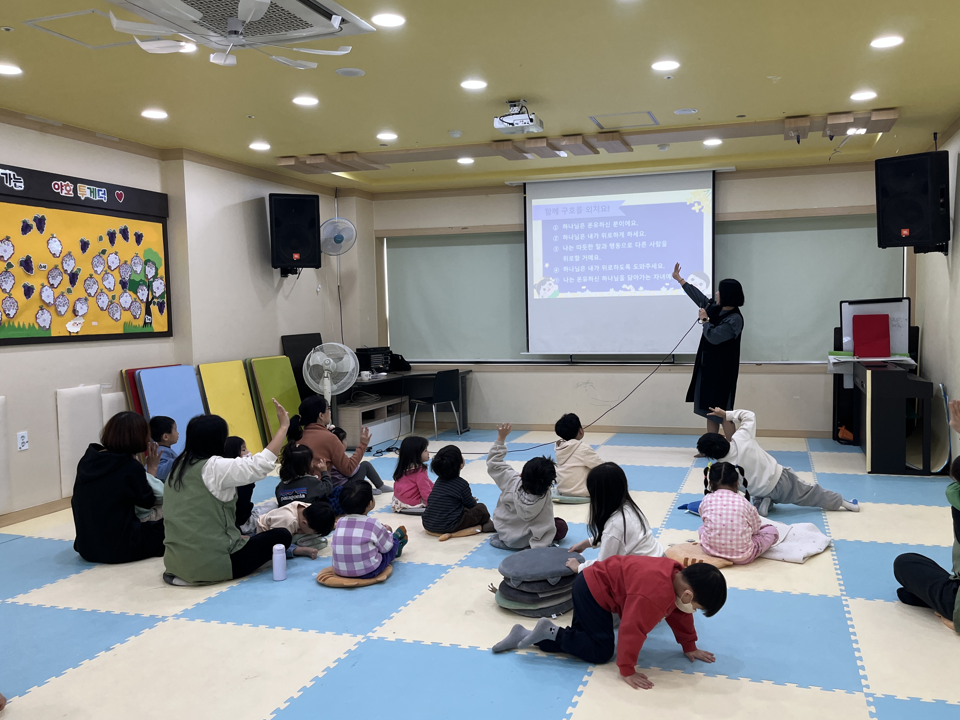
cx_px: 531
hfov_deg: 61.5
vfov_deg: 48.2
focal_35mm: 29
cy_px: 352
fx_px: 804
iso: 80
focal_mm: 5.1
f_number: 1.6
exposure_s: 1/120
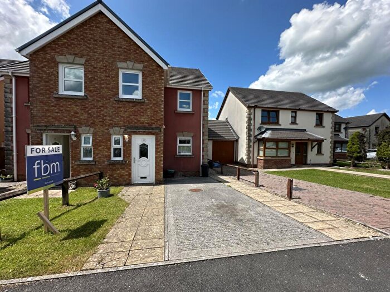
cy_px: 146
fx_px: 158
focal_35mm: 14
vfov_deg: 85.7
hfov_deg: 102.1
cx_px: 195
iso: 50
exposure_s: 1/1473
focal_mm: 2.22
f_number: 2.2
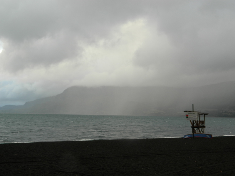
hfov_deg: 40.4
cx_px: 118
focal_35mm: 47
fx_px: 319
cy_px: 88
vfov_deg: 30.9
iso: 80
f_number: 3.6
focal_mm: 8.4
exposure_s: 1/80
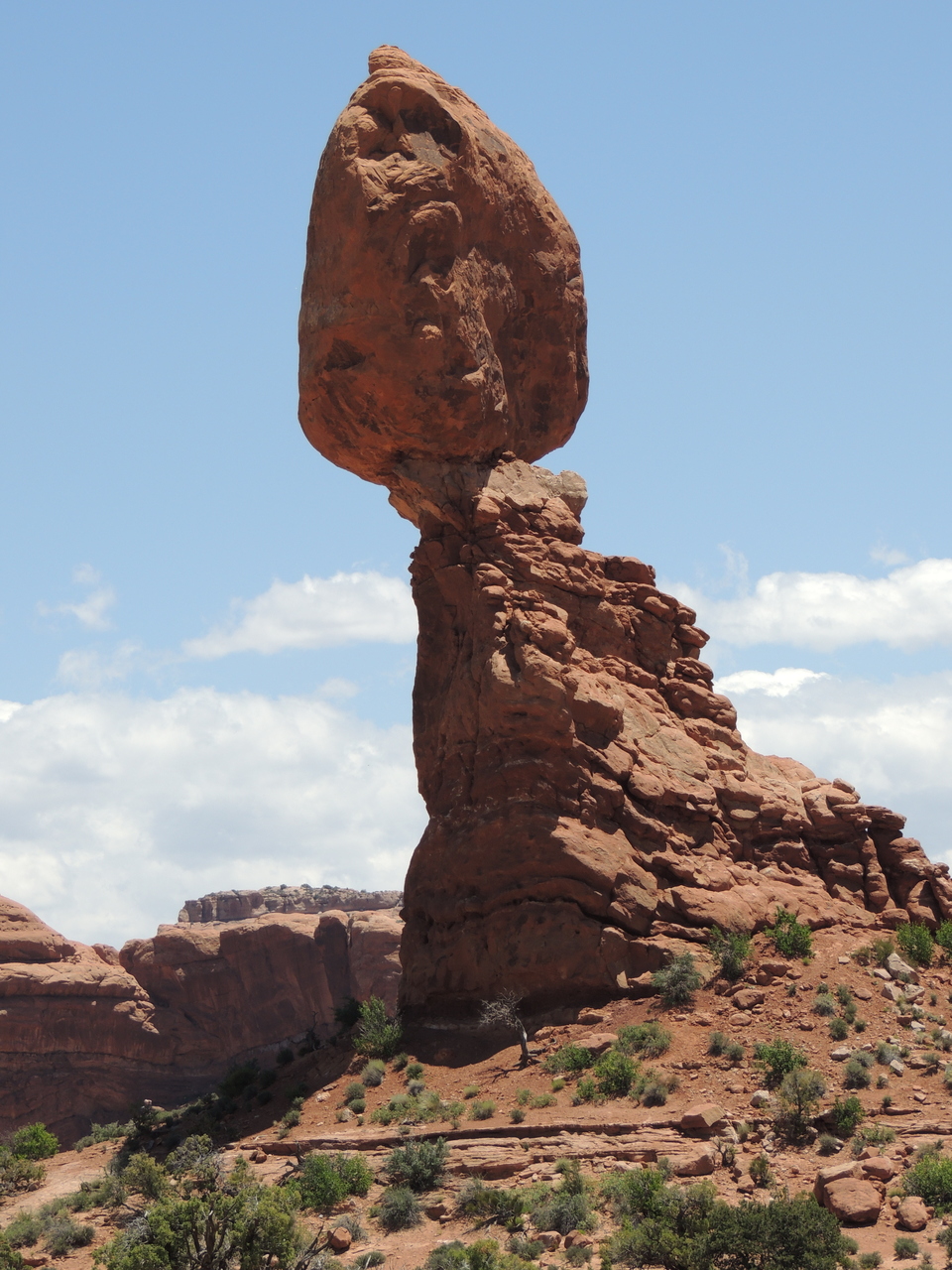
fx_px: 4950
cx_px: 476
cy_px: 635
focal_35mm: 135
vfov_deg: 14.6
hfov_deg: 11.0
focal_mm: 24
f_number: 4.3
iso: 100
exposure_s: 1/640
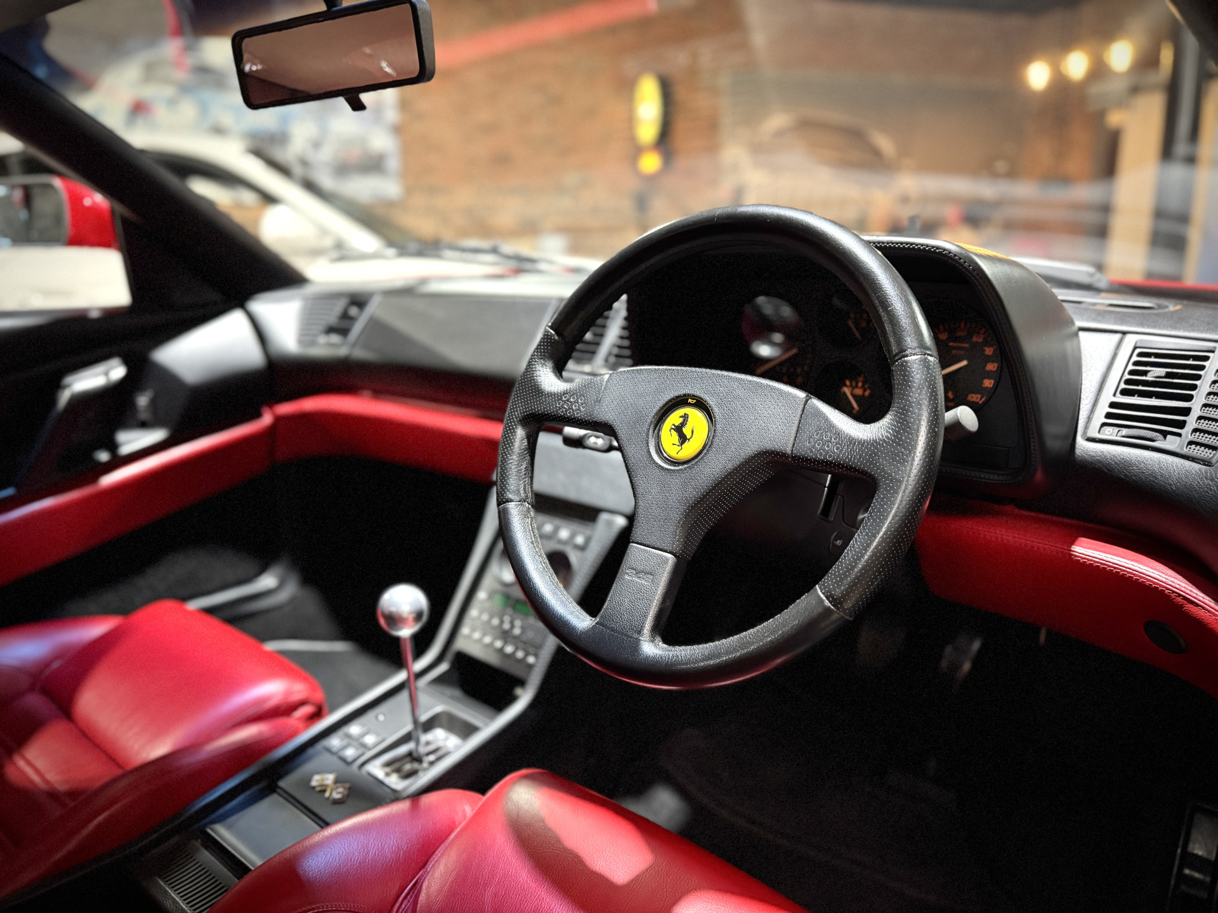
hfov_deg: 71.6
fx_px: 844
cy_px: 456
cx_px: 609
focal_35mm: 24
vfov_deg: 56.8
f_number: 1.78
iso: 800
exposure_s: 1/33
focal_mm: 6.76
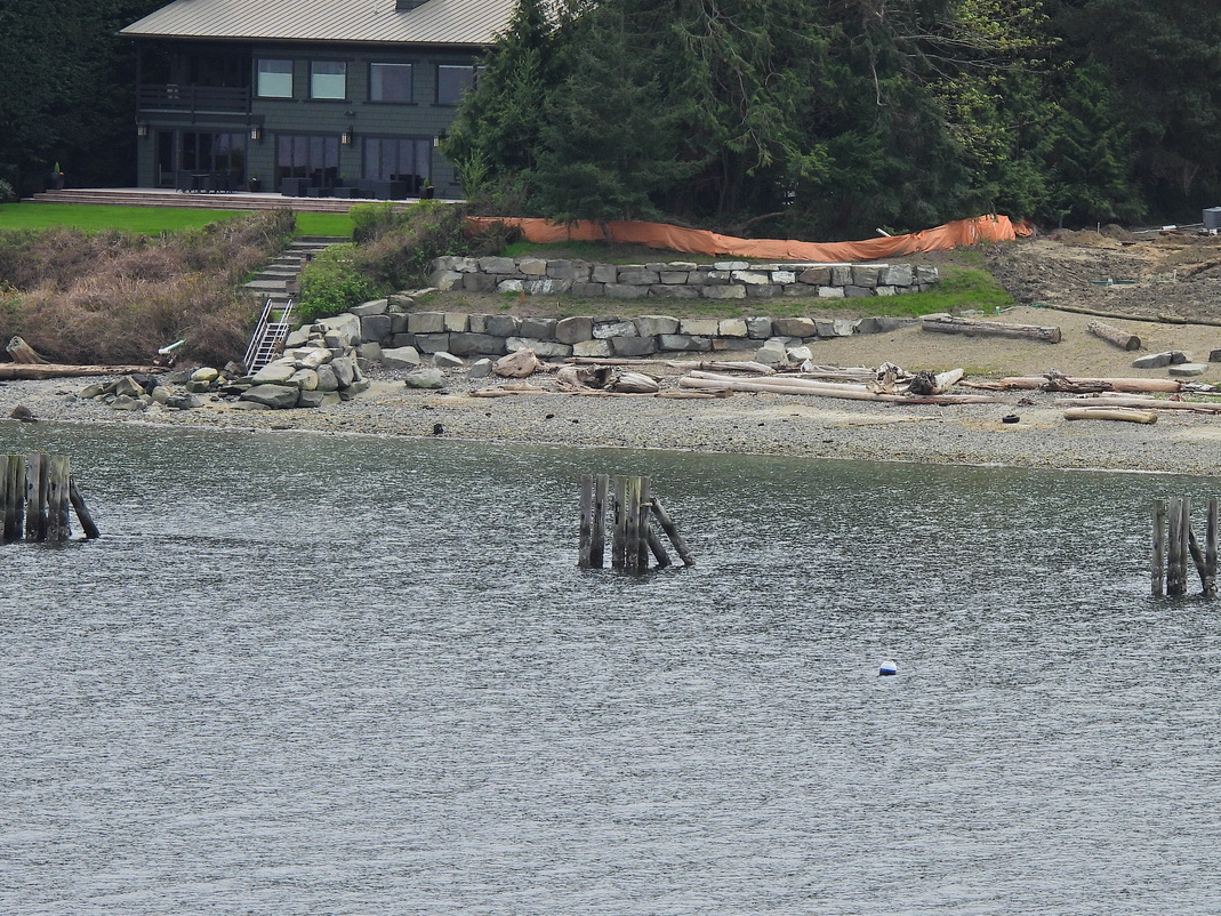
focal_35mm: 479
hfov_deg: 4.1
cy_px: 376
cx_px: 607
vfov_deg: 3.1
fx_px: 16898
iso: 100
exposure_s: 1/640
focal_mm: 71.4
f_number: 5
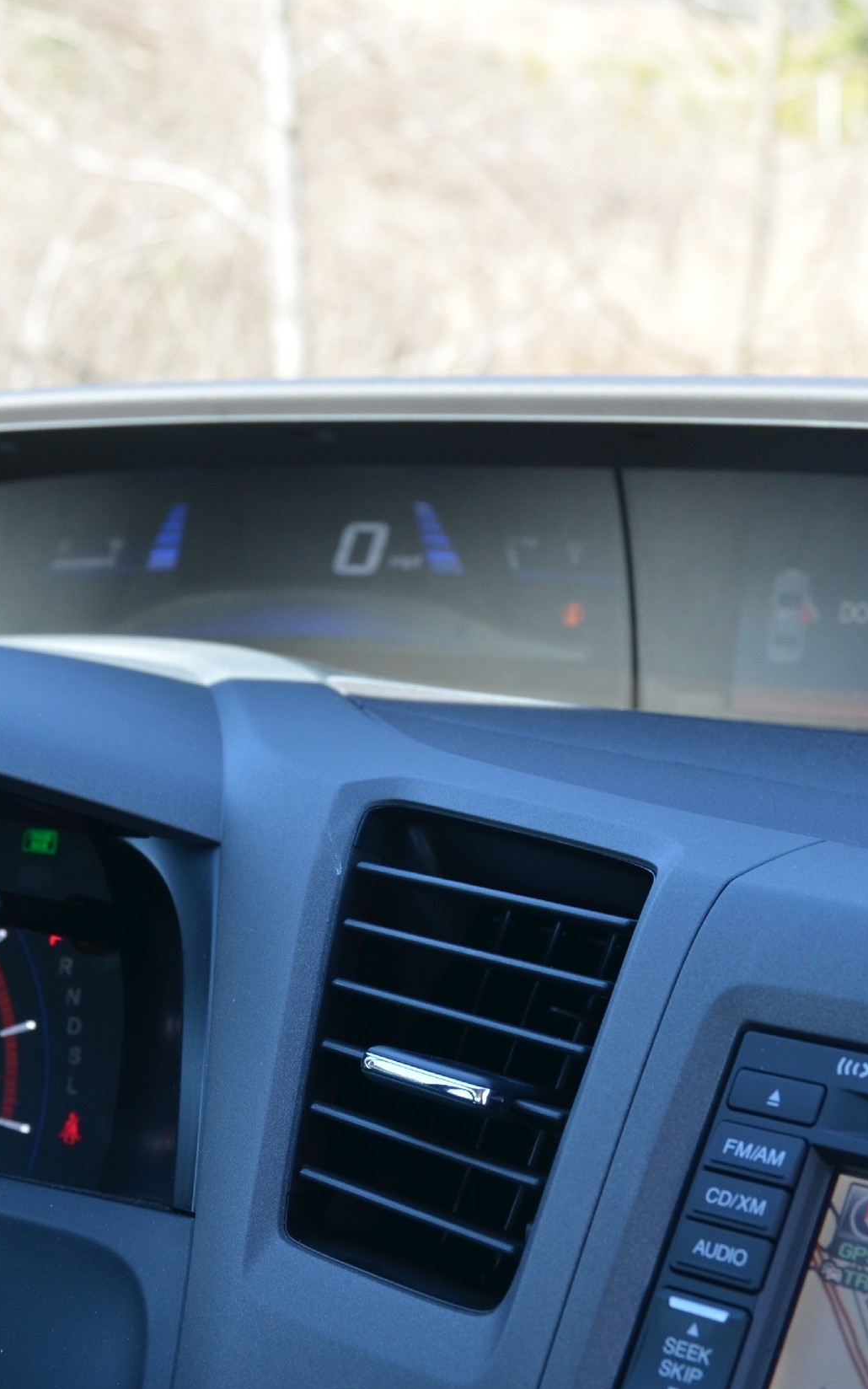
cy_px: 694
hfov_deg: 18.2
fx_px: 2717
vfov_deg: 28.7
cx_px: 400
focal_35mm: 72
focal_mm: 31
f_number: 5.6
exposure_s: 1/125
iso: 280
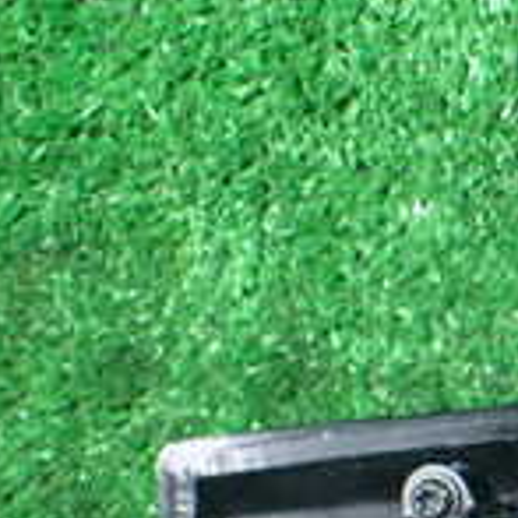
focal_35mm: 108
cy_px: 536
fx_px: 1828
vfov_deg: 15.8
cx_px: 962
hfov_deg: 14.1
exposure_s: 1/40
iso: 800
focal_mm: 5.4
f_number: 2.3
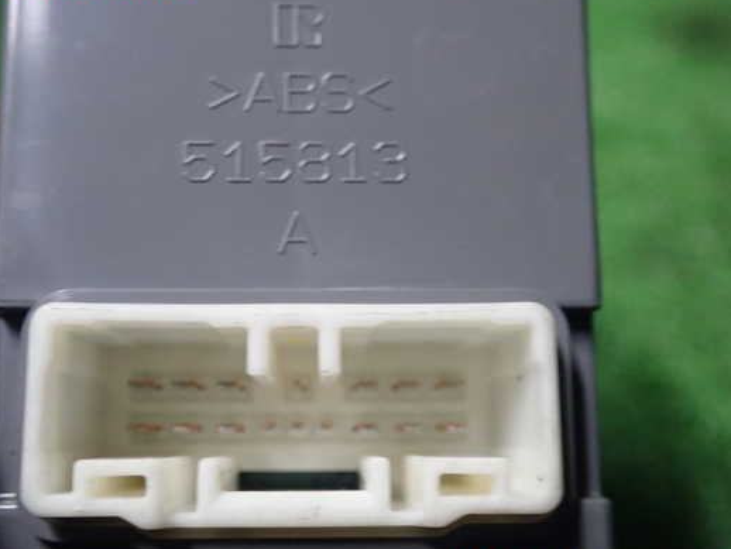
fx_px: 930
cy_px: 277
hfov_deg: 42.9
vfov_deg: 32.9
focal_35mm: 44
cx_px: 350
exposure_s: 1/40
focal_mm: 6.86
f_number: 2.7
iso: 800
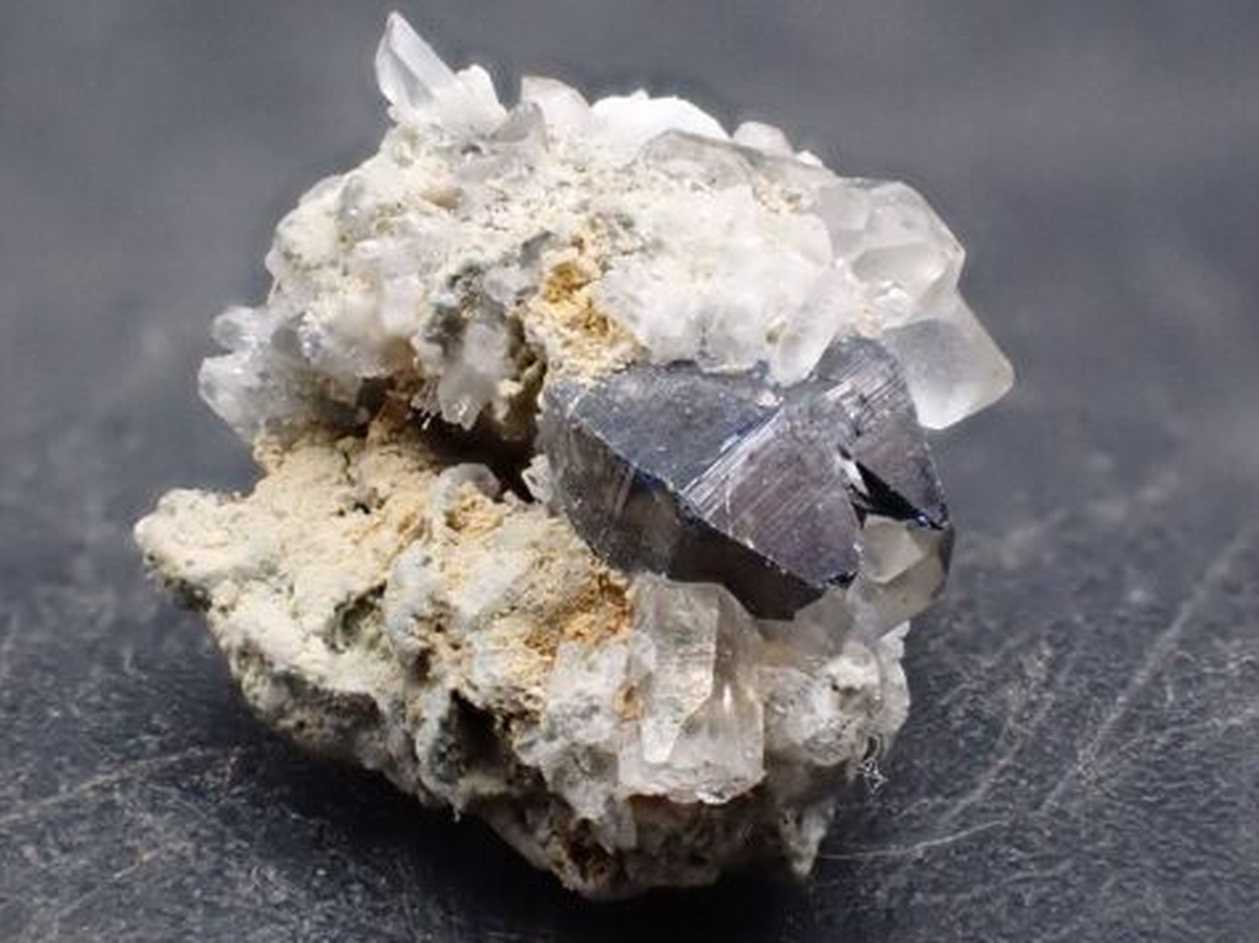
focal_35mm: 101
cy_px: 474
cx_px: 631
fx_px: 3672
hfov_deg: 19.5
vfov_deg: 14.6
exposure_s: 1/400
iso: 800
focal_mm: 18
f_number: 6.3
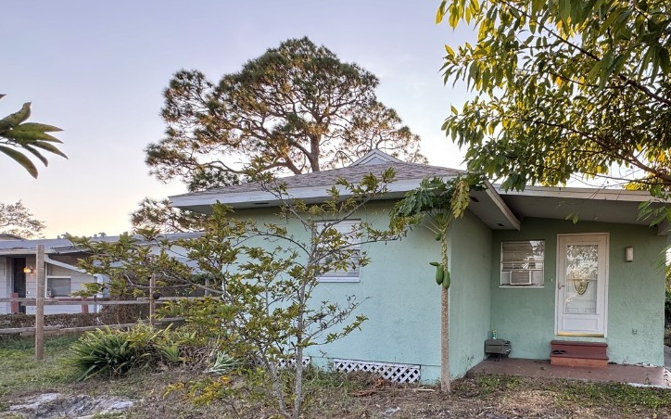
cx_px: 455
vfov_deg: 55.0
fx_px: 384
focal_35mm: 21
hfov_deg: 79.2
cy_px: 304
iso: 40
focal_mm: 2.22
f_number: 2.2
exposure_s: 1/102
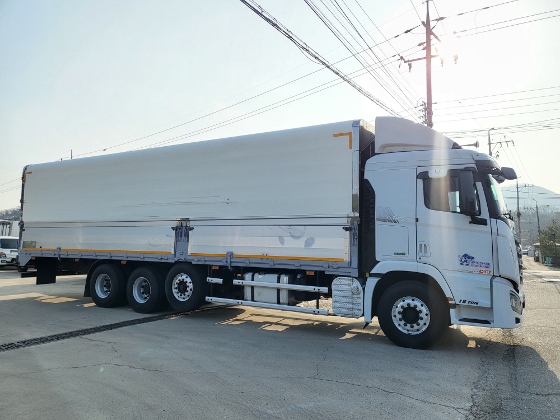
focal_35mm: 26
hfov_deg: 67.3
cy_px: 210
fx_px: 421
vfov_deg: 53.1
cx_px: 280
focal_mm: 4.25
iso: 50
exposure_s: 1/1597
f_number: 1.8
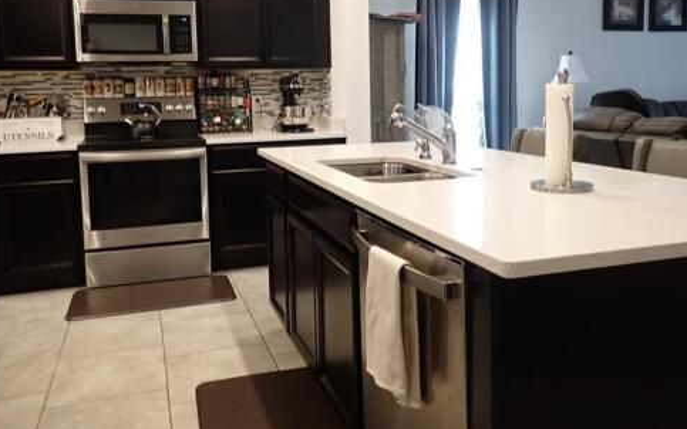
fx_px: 599
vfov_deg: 39.0
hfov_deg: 59.6
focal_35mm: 32
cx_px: 351
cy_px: 143
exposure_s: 1/30
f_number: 2
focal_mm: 4.5
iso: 200
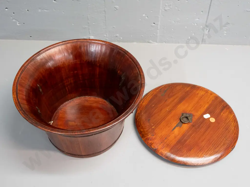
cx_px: 125
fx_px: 332
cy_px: 94
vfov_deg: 31.5
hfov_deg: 41.2
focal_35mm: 46
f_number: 5.6
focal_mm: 23
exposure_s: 1/60
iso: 3200
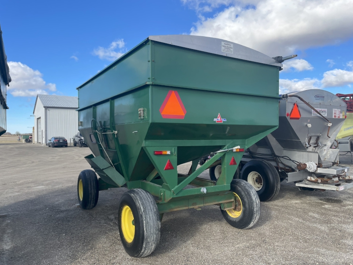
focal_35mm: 26
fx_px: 265
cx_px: 176
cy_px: 132
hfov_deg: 67.3
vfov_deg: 53.1
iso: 32
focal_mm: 4.2
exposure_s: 1/1531
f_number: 1.6
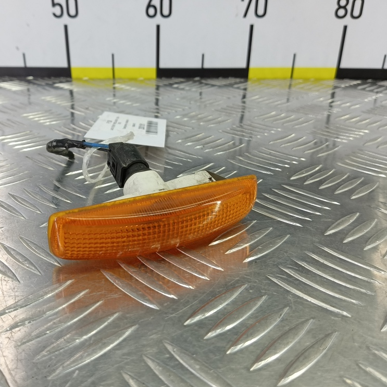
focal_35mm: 28
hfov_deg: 56.6
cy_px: 193
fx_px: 354
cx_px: 145
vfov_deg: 57.3
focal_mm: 4.11
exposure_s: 1/50
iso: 110
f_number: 1.6
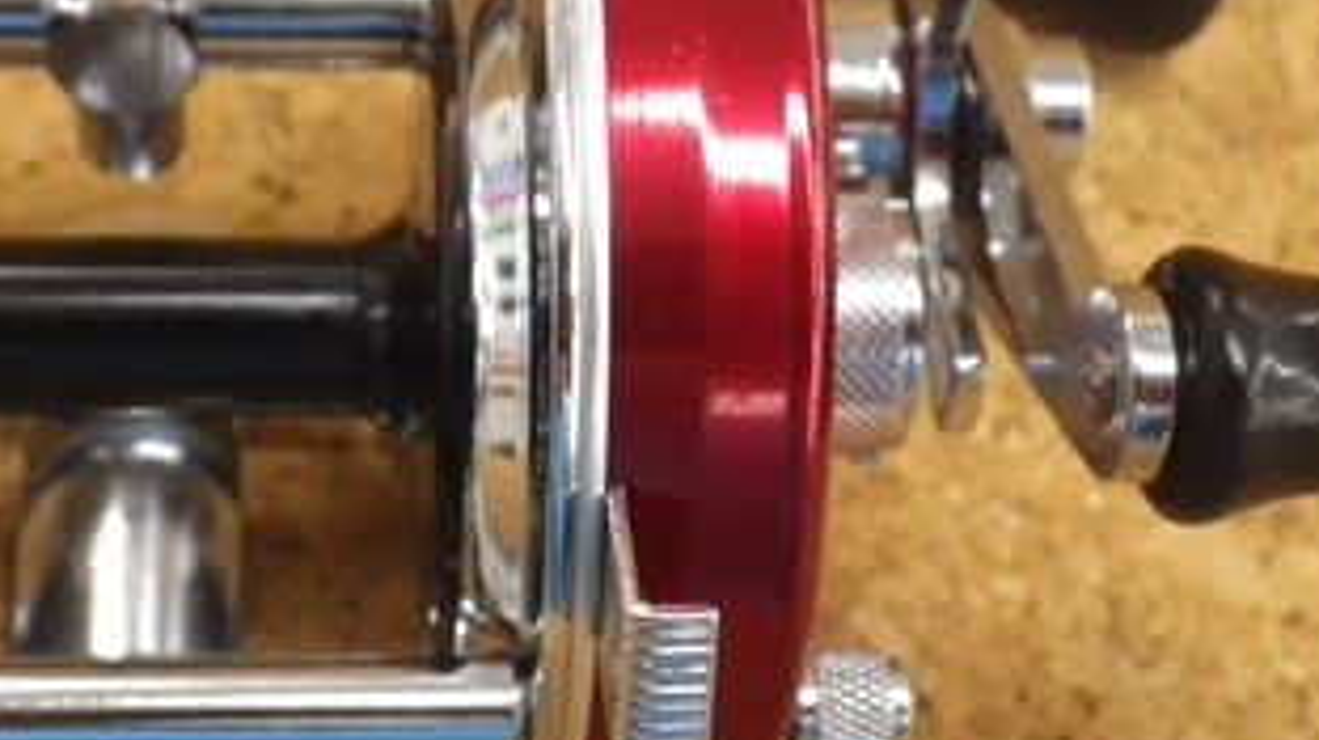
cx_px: 503
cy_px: 431
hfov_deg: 27.8
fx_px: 2656
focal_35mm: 76
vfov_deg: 15.8
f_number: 3.8
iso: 400
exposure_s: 1/50
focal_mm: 6.1
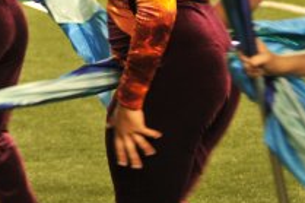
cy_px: -24
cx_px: -10
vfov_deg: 3.4
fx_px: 3395
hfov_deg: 5.1
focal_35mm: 401
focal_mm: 70
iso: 320
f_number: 2.8
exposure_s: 1/60
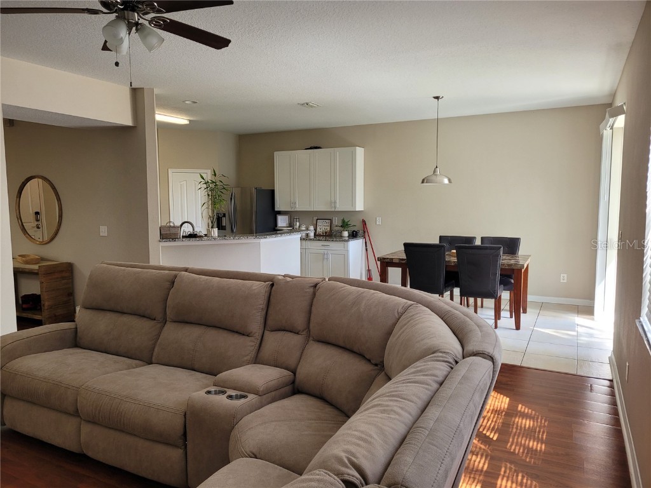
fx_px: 489
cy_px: 244
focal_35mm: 26
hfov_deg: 67.3
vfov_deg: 53.1
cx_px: 326
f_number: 1.8
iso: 125
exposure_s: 1/120
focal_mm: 5.4
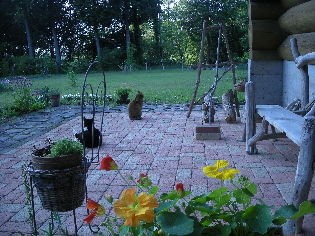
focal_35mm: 35
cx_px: 158
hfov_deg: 52.6
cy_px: 118
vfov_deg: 40.7
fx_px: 318
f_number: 2.8
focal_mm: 5.7
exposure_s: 1/74.4
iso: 64
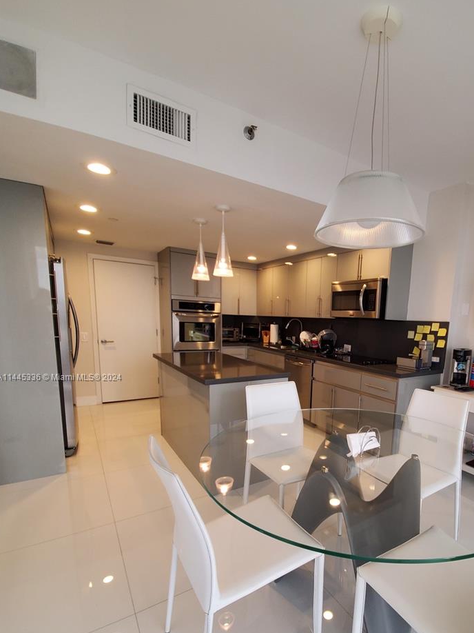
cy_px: 378
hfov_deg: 73.0
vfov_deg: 89.9
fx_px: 311
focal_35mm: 17
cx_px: 305
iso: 160
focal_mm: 1.8
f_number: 2.2
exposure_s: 1/59
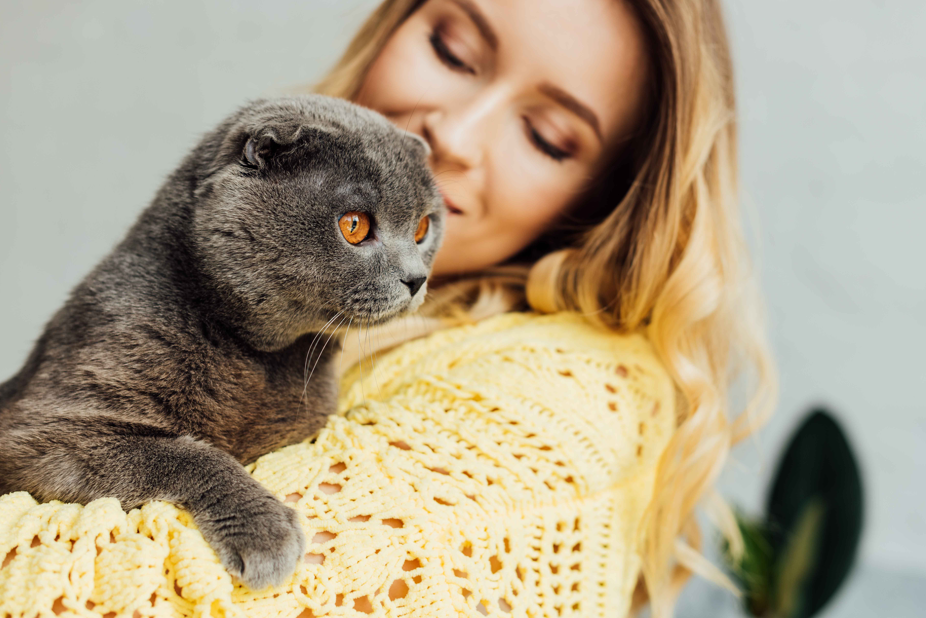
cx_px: 459
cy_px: 305
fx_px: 1312
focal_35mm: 51
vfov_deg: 26.5
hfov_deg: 38.9
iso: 160
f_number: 3.2
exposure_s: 1/250
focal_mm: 50
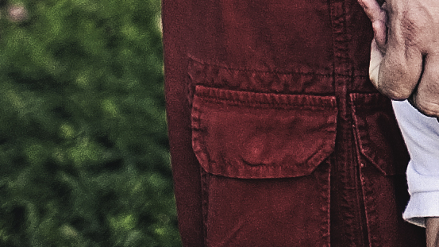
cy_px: -739
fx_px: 3282
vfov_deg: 4.0
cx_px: 1003
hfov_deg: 7.2
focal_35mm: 282
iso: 400
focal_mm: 35
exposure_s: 1/1250
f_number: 1.4
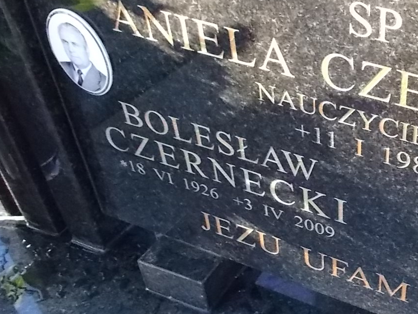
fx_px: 592
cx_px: 389
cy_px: 187
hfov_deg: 36.1
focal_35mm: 49
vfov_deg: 29.6
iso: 400
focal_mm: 4.6
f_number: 3.2
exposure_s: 1/200
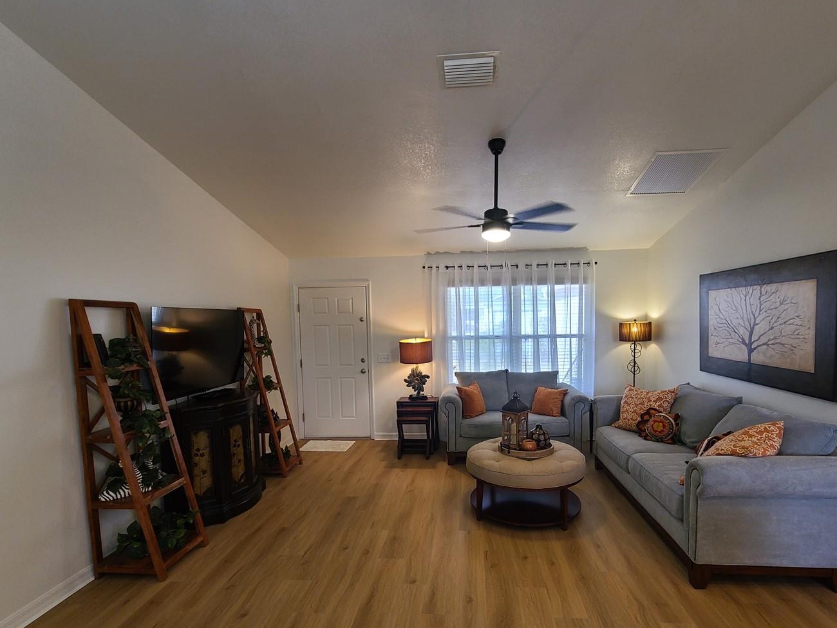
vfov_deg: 77.6
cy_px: 363
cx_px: 443
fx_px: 387
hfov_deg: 94.4
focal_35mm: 16
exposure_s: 1/60
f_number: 2.2
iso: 200
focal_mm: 2.2
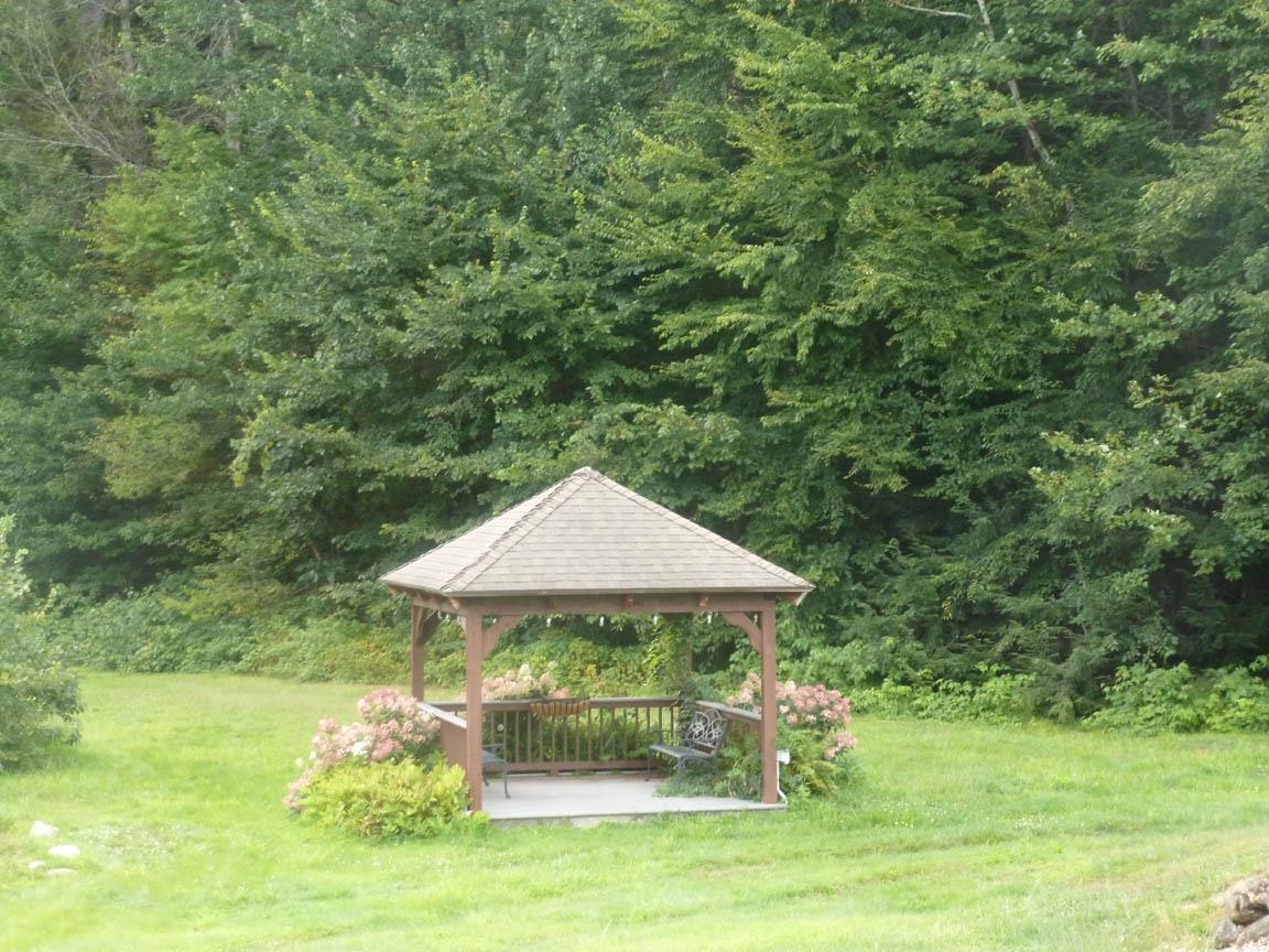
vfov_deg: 20.7
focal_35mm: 71
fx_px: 2603
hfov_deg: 27.4
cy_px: 476
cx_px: 634
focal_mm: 12.7
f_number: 4.7
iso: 320
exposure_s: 1/60
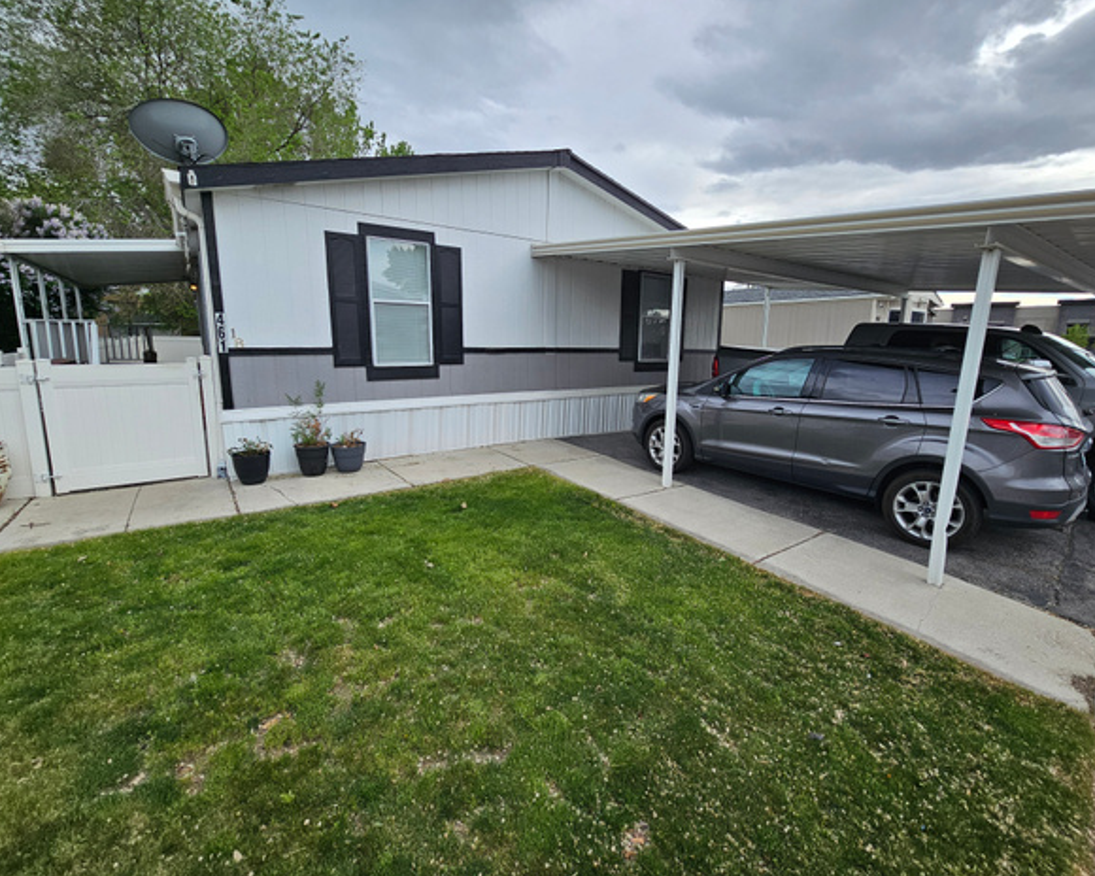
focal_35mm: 14
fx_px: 454
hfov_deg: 100.7
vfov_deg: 88.0
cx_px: 561
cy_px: 432
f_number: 2.2
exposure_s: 1/986
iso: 50
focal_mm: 2.2
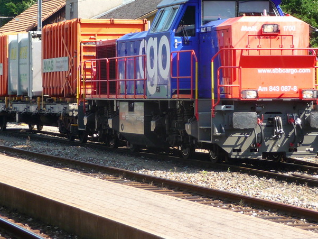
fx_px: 1572
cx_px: 176
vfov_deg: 8.7
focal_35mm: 171
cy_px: 44
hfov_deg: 11.6
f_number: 4.7
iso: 100
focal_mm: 17.5
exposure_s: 1/125
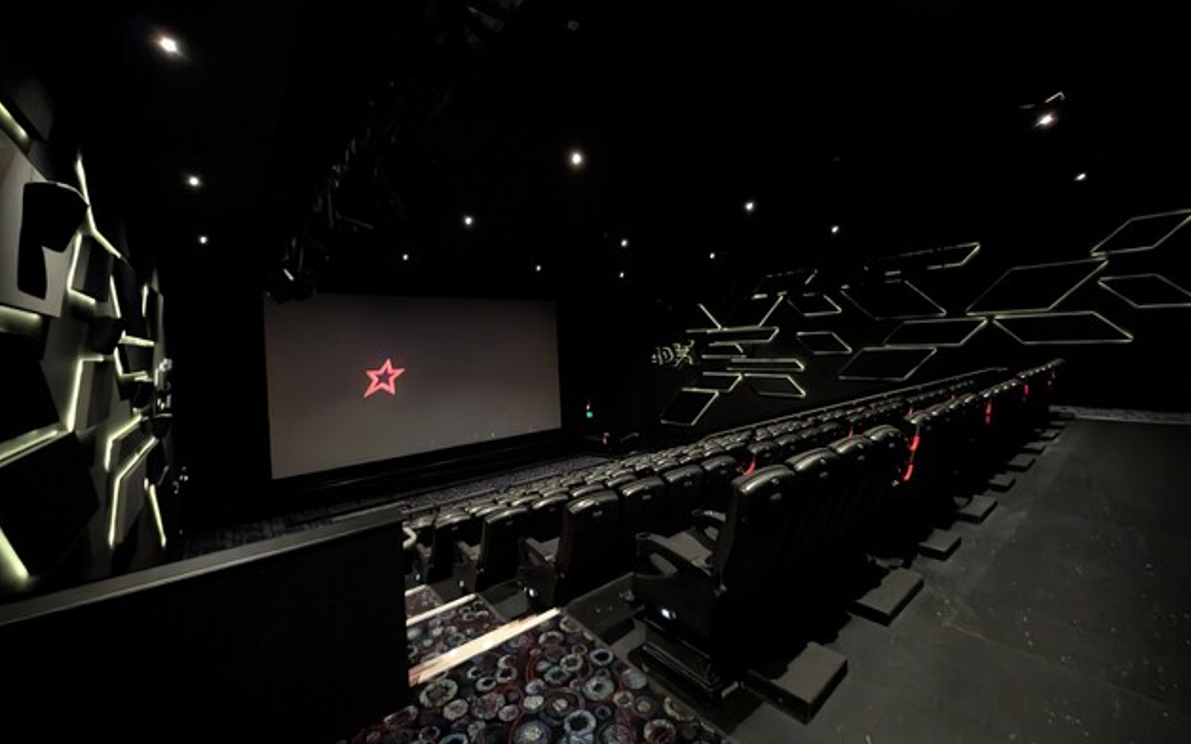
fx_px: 422
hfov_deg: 109.3
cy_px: 349
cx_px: 602
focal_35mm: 13
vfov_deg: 82.7
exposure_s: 1/15
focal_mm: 2.23
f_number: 1.95
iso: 2939
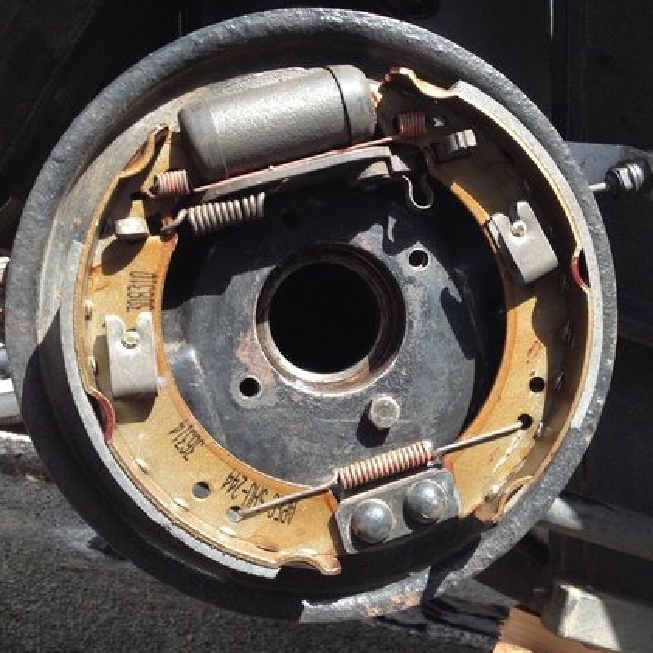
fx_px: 1003
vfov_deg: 36.1
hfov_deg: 36.0
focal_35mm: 47
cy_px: 329
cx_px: 368
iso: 50
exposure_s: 1/351
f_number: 2.4
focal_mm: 4.28
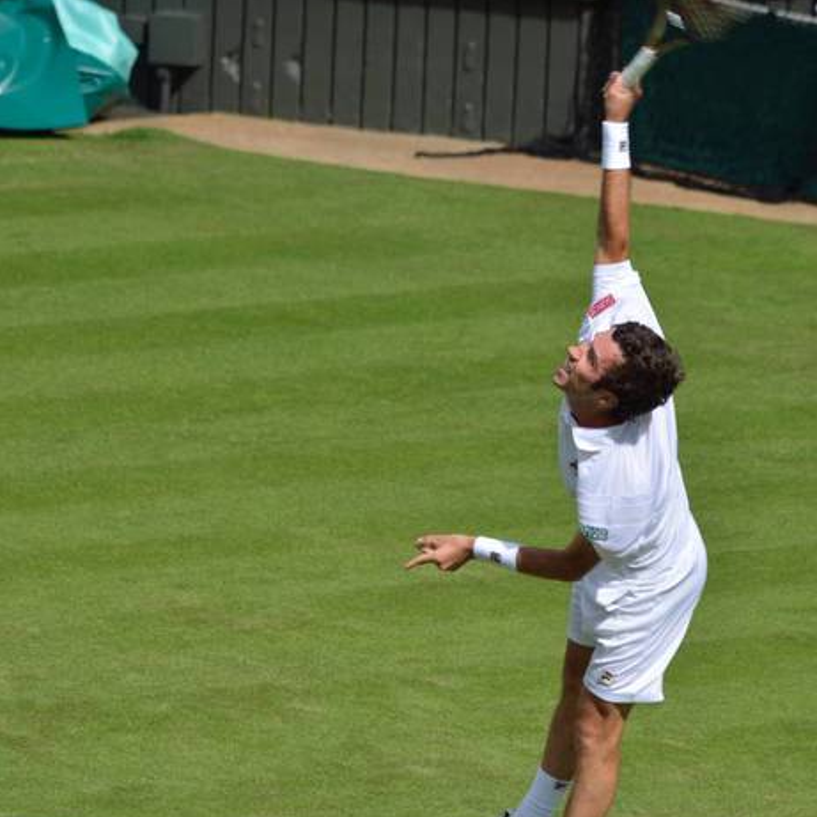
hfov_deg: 2.3
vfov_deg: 2.3
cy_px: 379
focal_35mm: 773
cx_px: 408
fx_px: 20641
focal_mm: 400
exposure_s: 1/640
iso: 100
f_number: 6.3
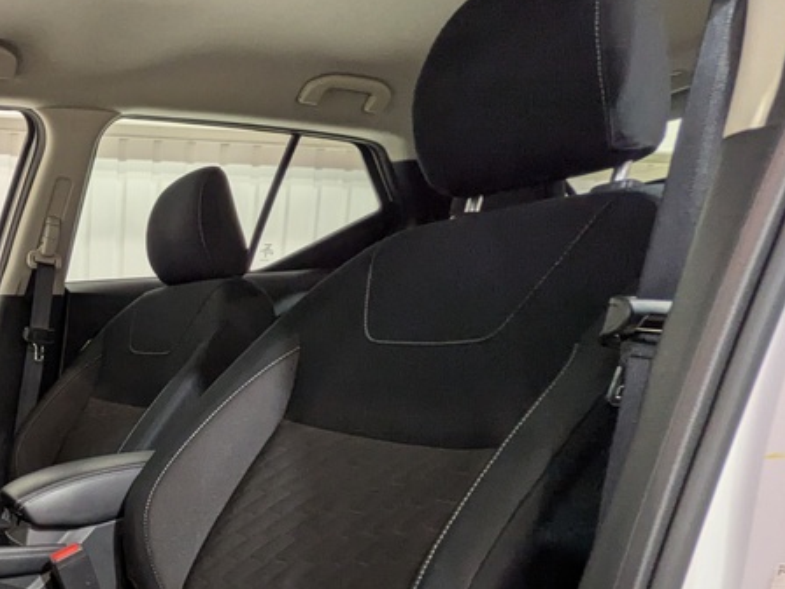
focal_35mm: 32
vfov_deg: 41.3
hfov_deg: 44.2
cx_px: -70
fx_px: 726
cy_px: 508
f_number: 2.2
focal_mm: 1.83
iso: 96
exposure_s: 1/25
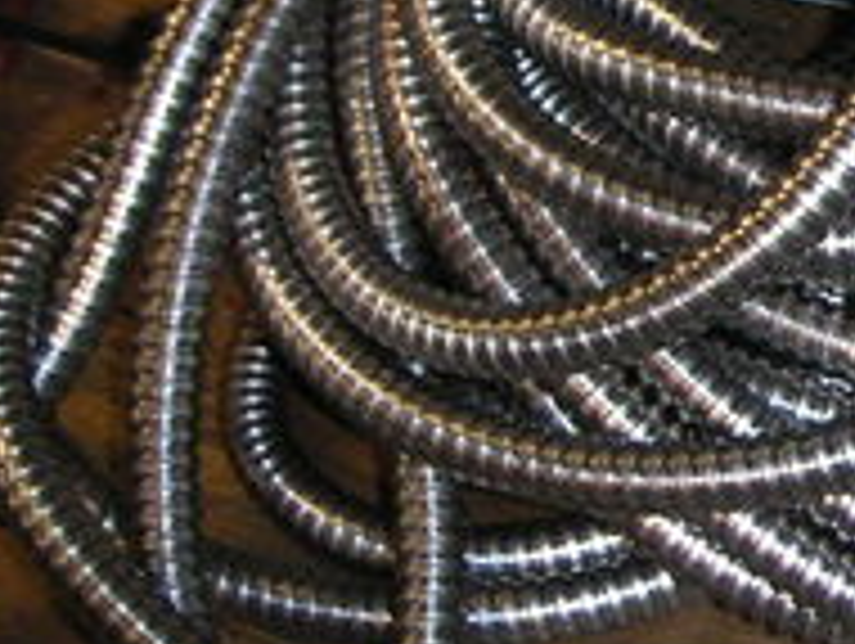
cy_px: 311
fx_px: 3166
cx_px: 1220
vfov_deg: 11.6
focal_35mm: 128
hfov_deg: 14.5
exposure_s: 1/45
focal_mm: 6
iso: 160
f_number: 2.8
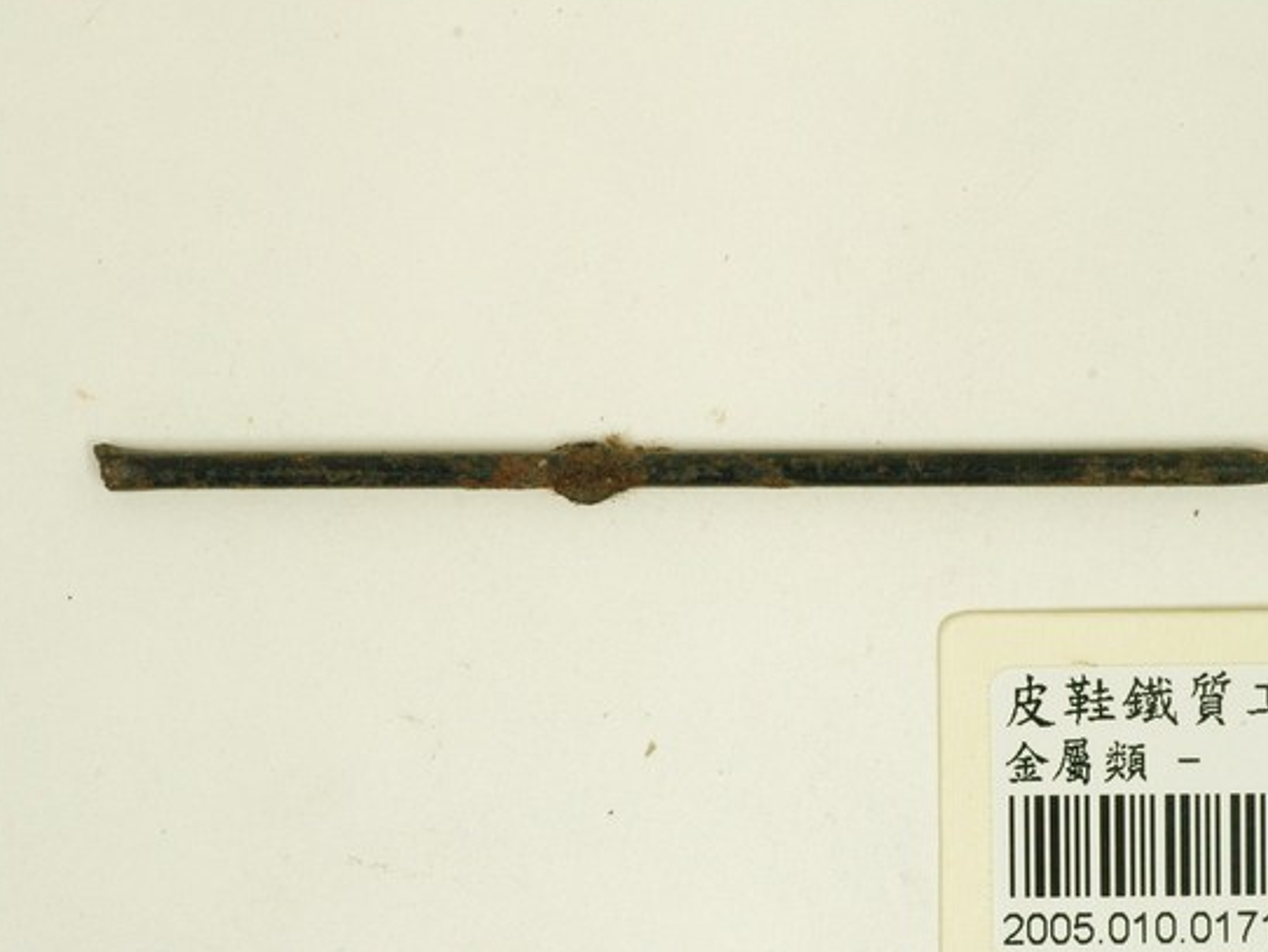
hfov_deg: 19.2
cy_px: 464
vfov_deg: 14.5
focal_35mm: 102
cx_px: 716
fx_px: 3738
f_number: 8
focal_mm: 60
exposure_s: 1/20
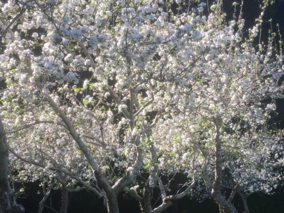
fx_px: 492
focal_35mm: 60
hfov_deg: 32.2
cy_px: 117
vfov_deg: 24.4
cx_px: 137
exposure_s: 1/466
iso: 25
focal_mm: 4.15
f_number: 2.2
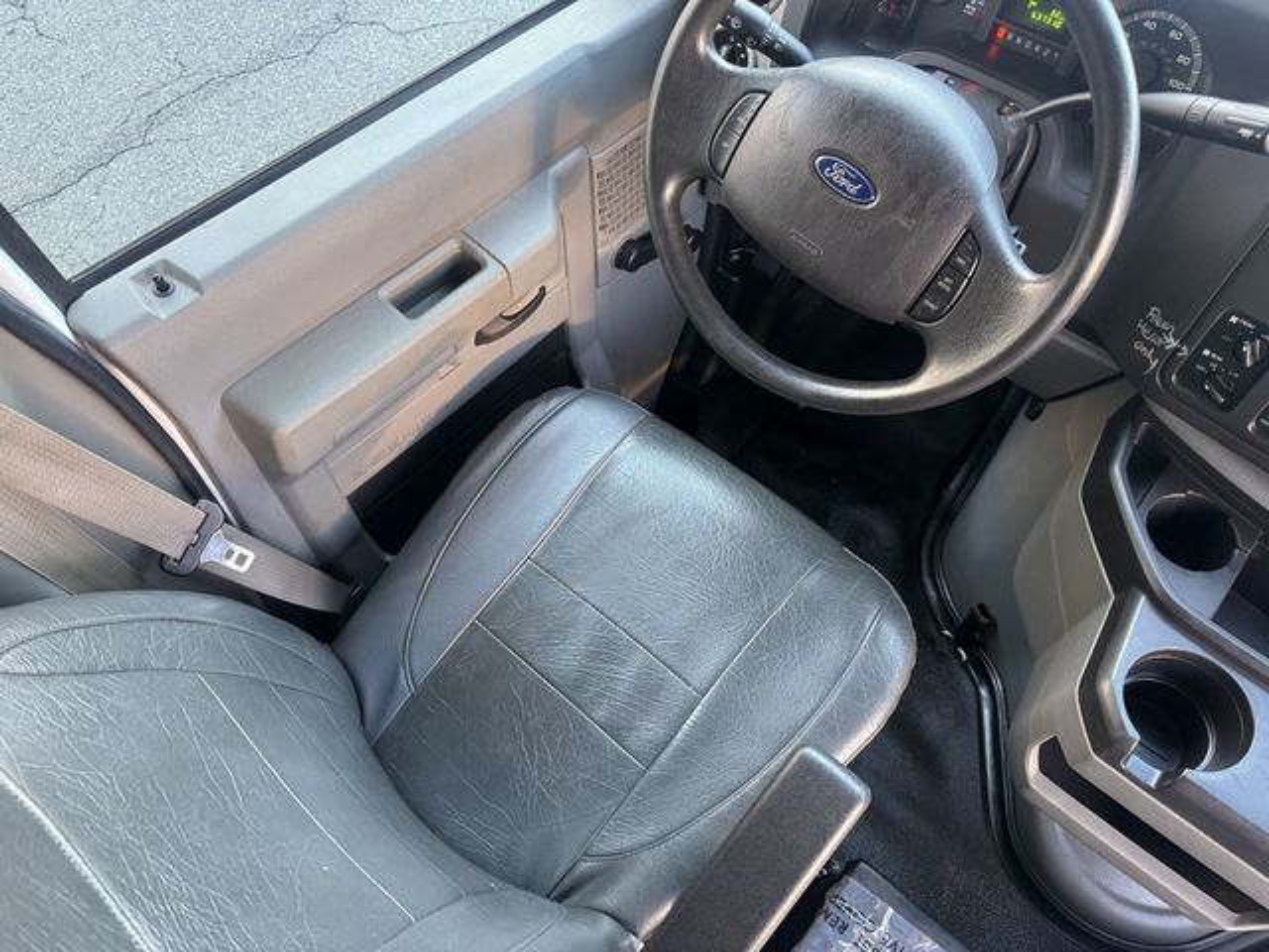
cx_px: 634
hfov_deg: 71.6
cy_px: 476
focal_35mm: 24
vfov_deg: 56.8
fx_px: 880
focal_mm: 6.76
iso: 250
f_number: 1.78
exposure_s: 1/60
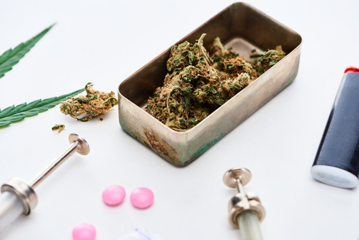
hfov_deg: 19.5
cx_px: 180
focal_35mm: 105
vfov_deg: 13.0
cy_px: 120
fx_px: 1047
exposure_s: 1/160
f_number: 9
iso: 160
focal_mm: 105
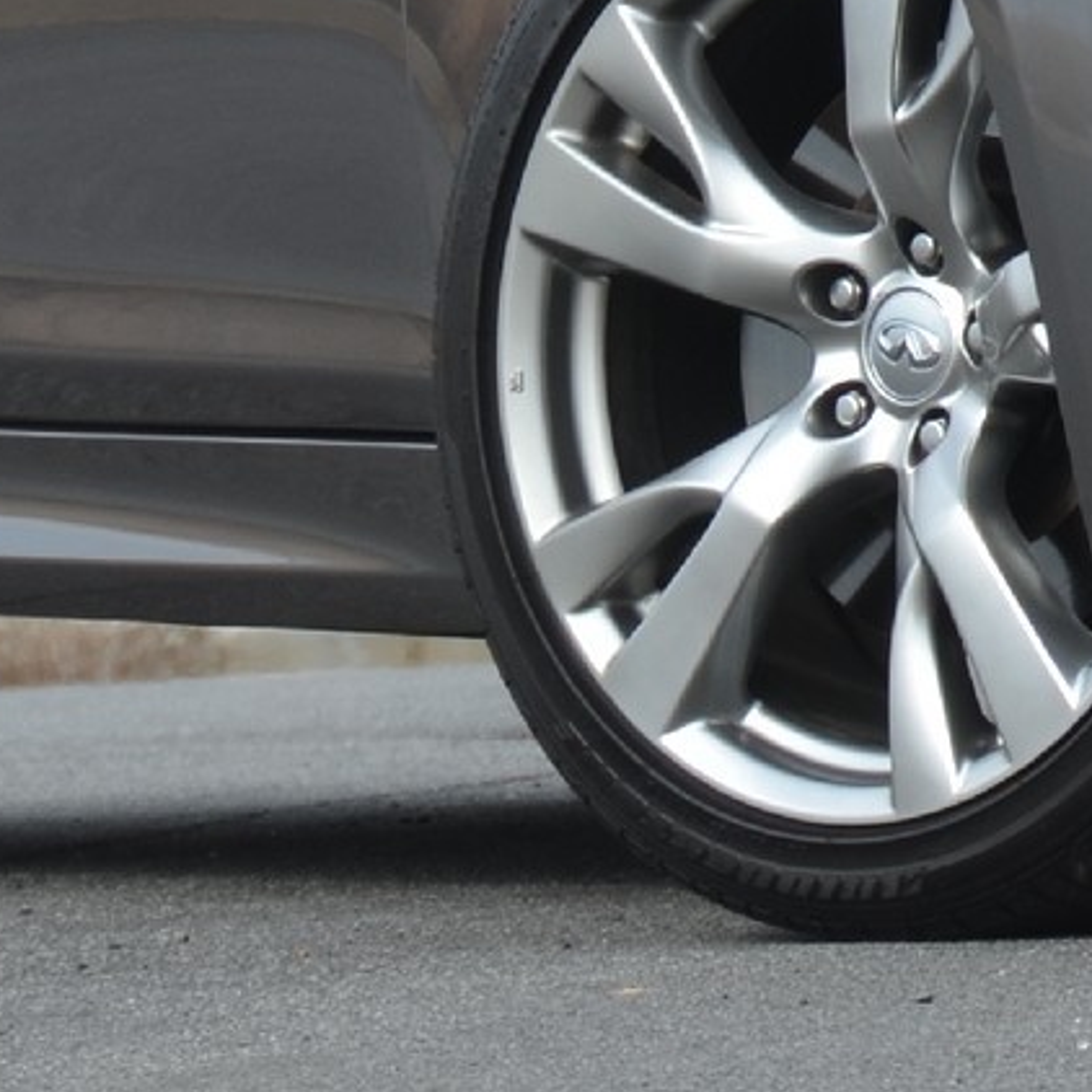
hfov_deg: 1.8
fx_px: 34941
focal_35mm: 979
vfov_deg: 1.8
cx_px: 1622
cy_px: -572
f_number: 8
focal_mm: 130
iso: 160
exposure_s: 1/250
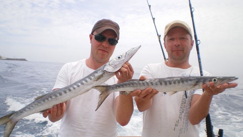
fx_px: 258
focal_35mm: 40
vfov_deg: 29.6
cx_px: 122
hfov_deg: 50.5
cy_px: 84
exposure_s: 1/400
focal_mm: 6.3
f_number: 4.6
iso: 50
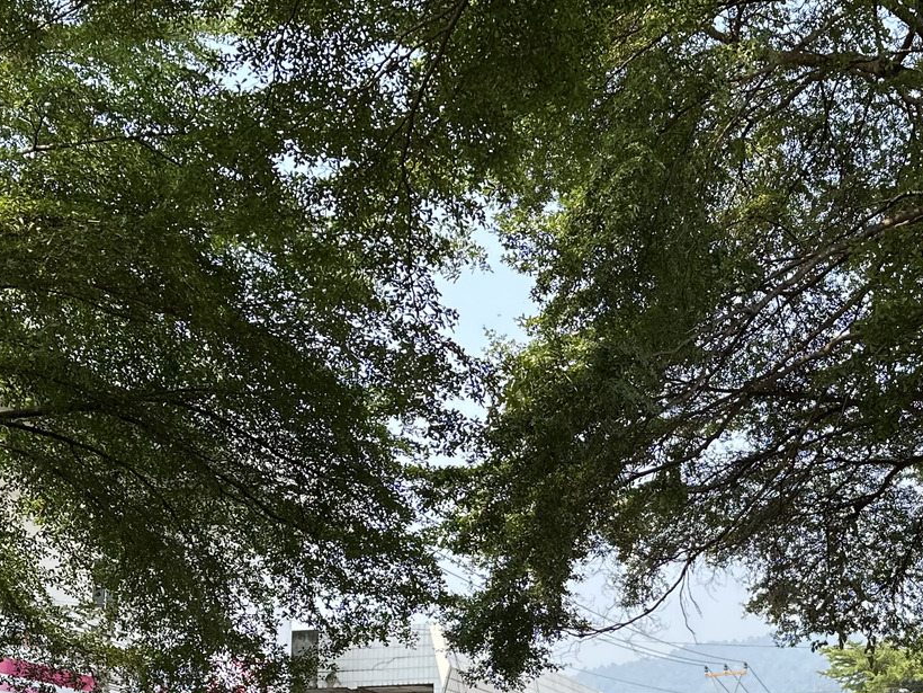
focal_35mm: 59
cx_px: 597
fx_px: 1573
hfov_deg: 32.5
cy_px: 636
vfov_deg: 24.1
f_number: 1.78
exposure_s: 1/999
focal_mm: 6.86
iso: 80
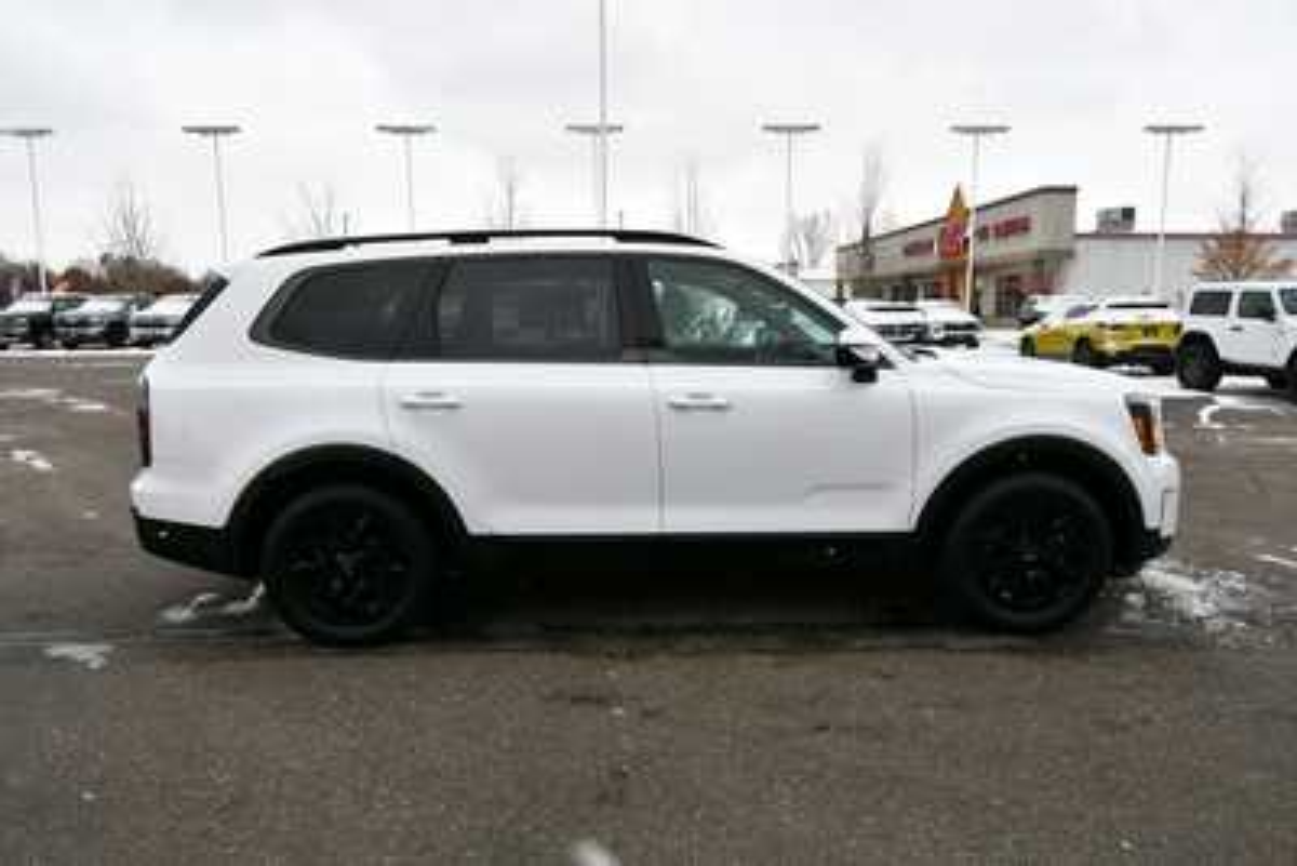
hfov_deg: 78.6
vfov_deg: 57.3
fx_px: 793
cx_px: 648
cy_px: 433
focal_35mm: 22
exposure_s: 1/250
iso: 160
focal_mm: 15
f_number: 8
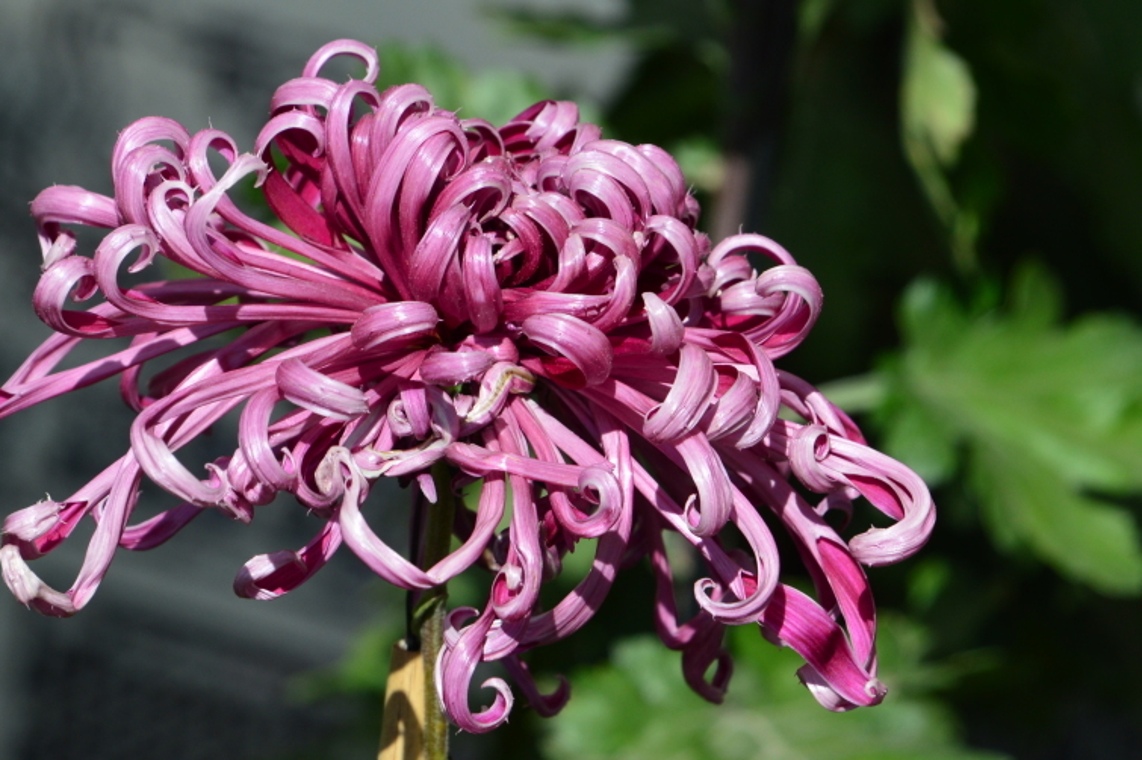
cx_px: 483
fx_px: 19333
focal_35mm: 610
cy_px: 313
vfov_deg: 2.2
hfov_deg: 3.4
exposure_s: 1/500
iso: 200
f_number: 10
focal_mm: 300
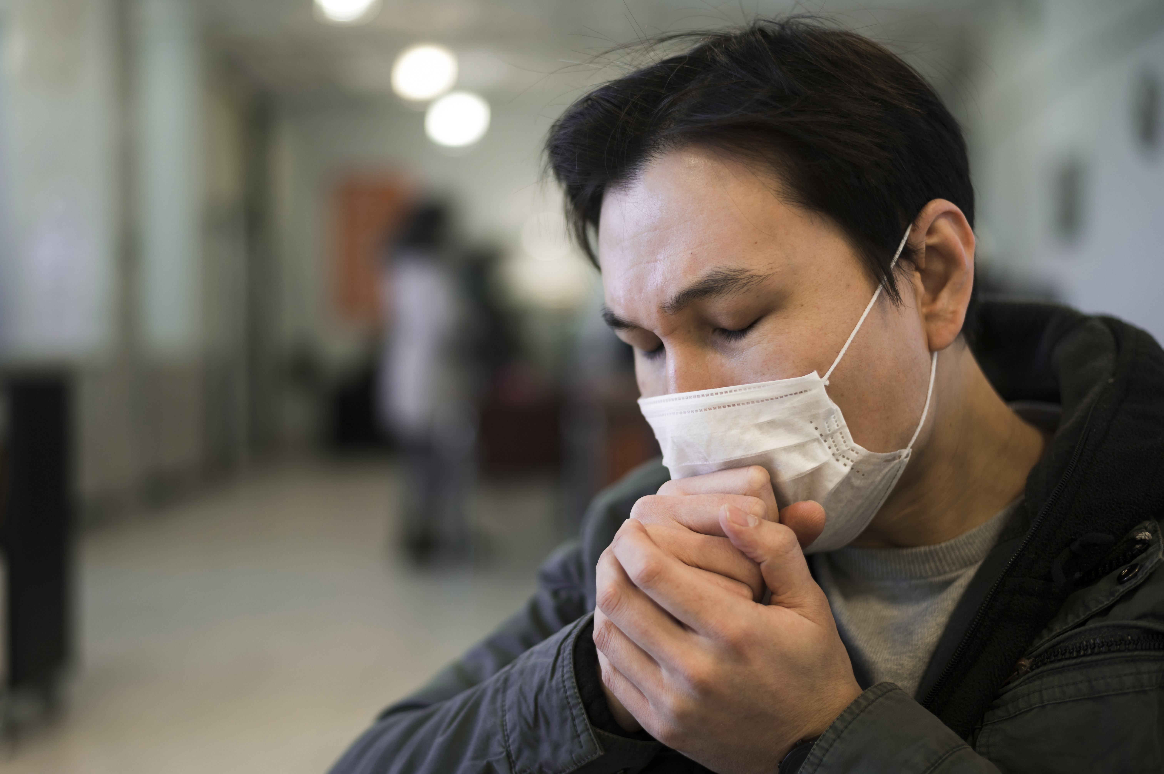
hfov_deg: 39.6
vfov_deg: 27.0
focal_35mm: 50
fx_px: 1616
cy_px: 387
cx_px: 582
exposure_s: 1/100
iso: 200
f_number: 1.8
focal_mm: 50
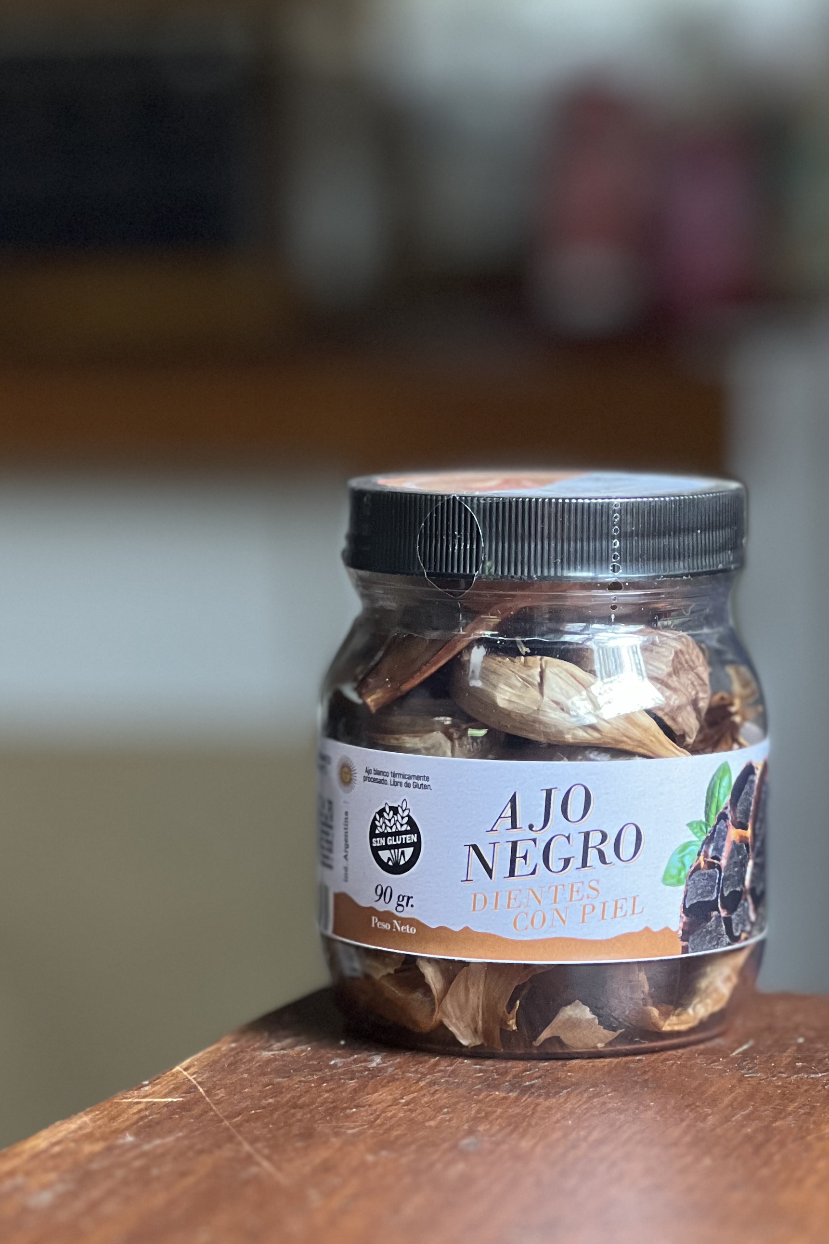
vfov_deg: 16.4
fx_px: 4317
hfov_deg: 11.0
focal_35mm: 125
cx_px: 552
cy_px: 701
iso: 200
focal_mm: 9
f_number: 2.8
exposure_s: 1/40
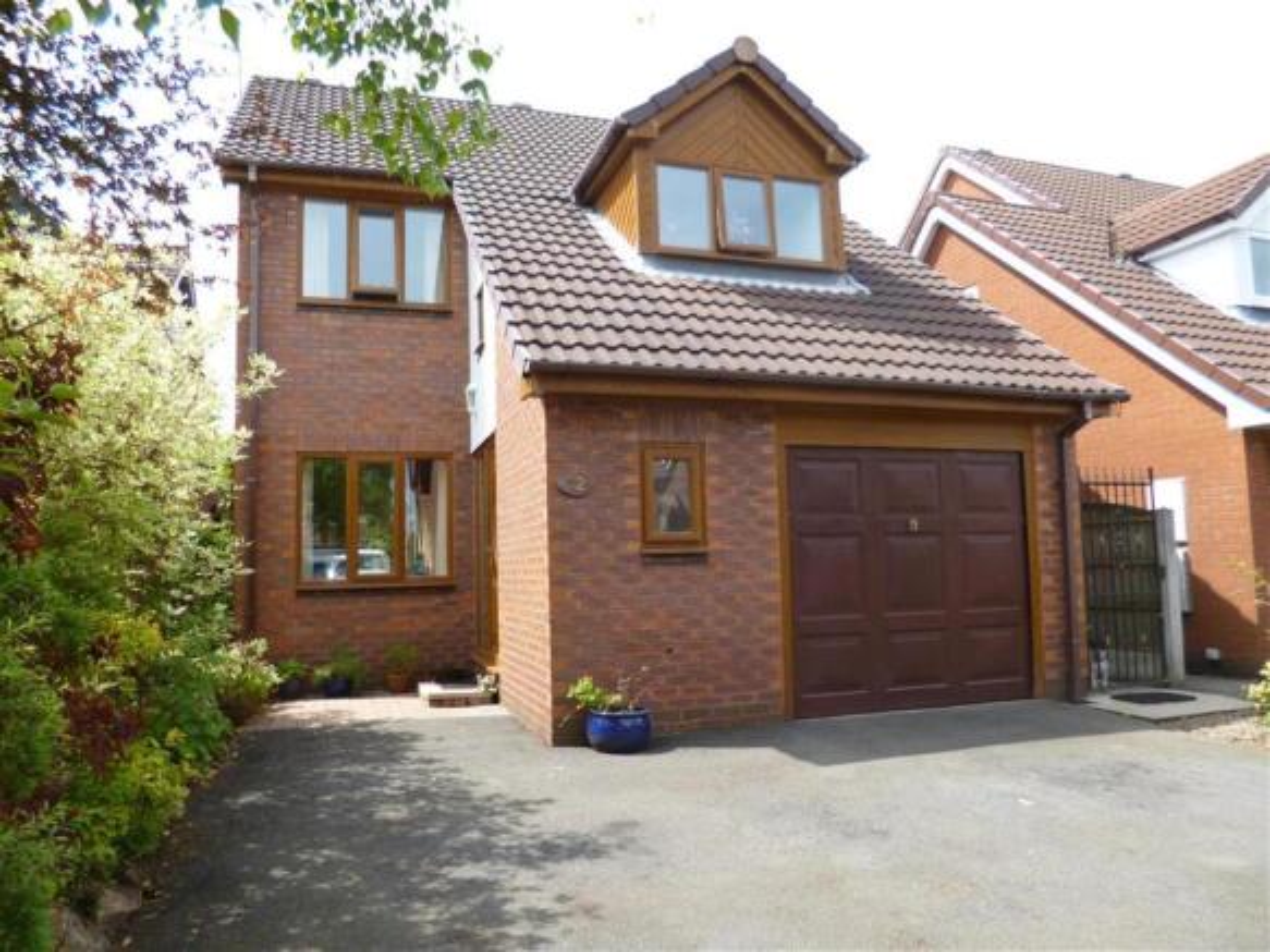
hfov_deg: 71.6
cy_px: 476
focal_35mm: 24
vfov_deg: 56.8
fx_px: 880
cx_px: 635
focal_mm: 4.3
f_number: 2.5
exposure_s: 1/500
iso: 100
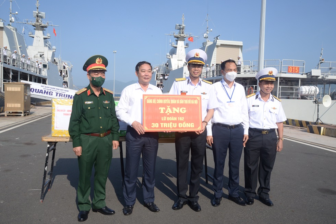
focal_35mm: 31
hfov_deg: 60.3
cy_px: 112
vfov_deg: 42.4
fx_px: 289
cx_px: 168
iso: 640
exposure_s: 1/200
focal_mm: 31
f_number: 22
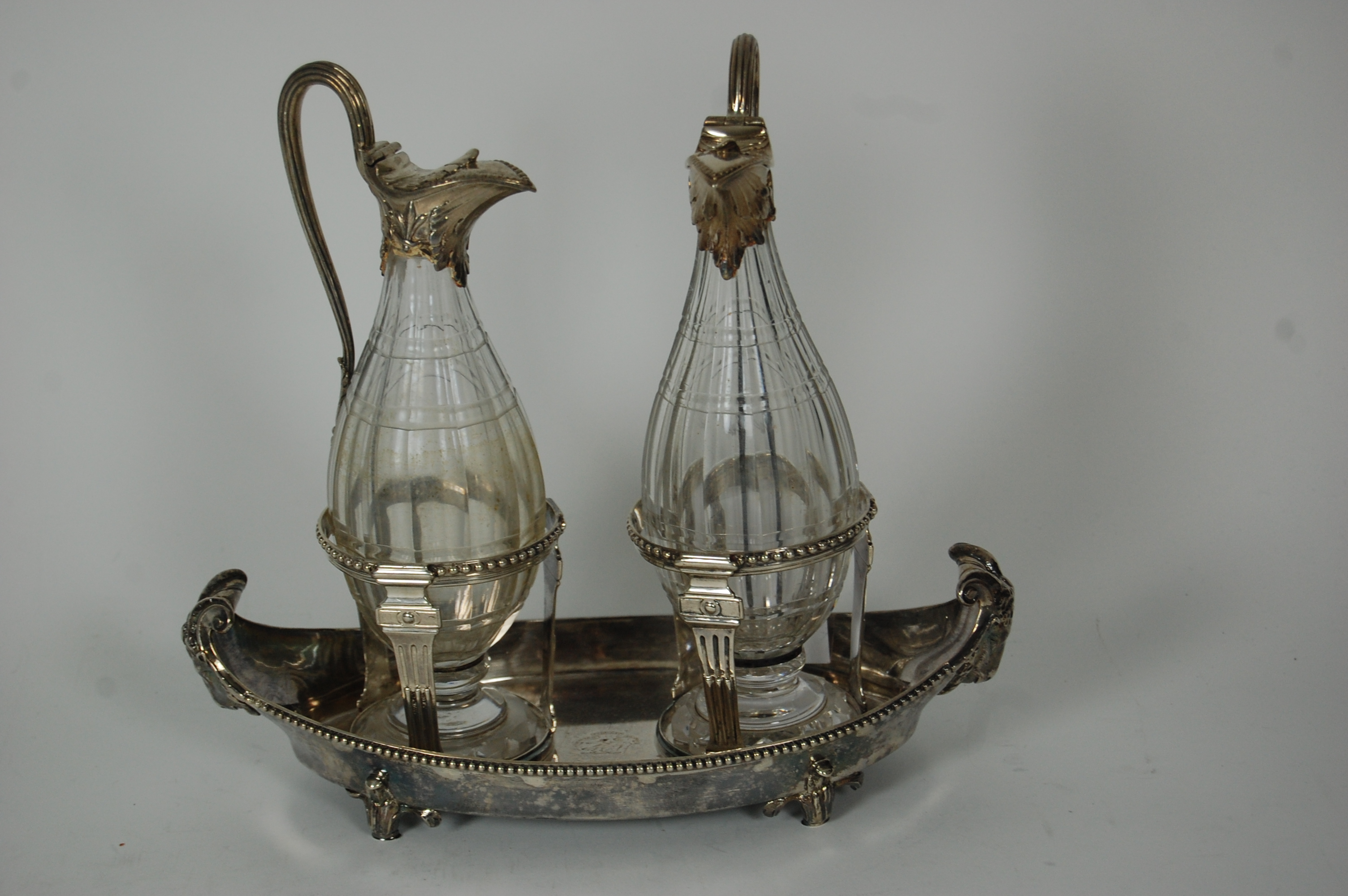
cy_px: 448
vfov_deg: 16.5
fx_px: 3086
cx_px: 674
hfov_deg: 24.6
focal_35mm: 82
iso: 400
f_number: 5.6
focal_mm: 55
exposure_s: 1/125
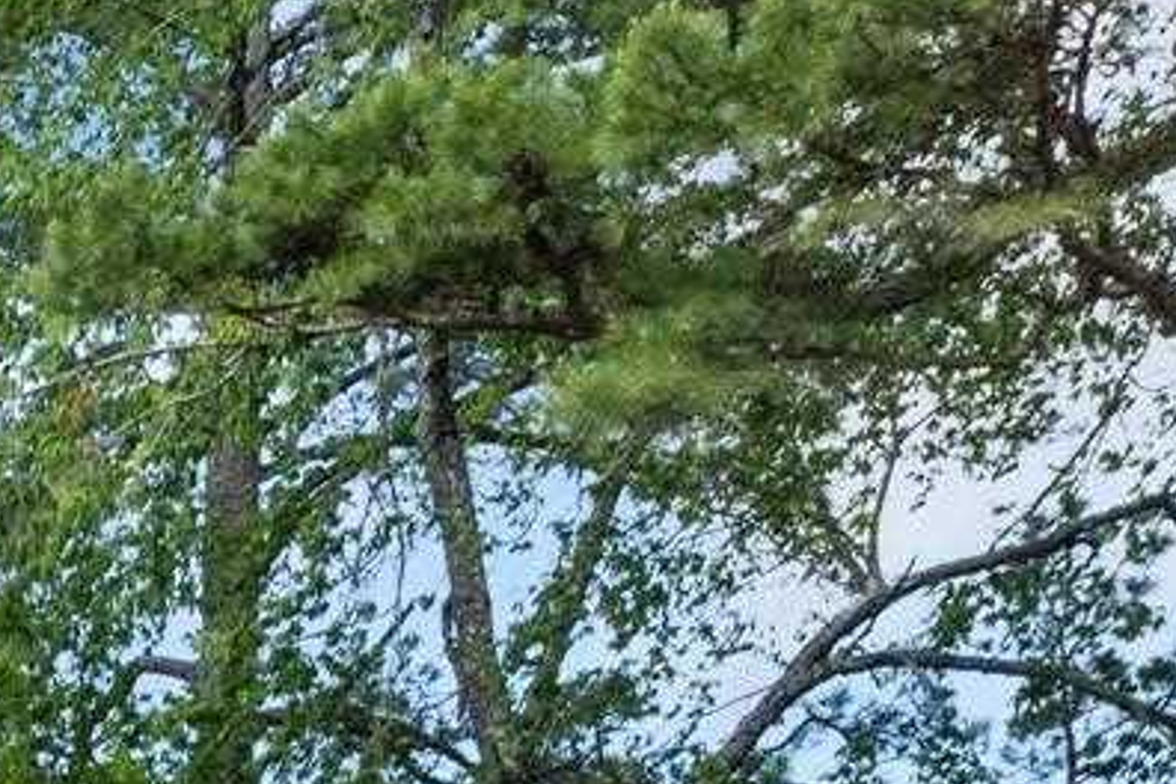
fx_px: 3433
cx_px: -1512
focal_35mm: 105
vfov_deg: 10.6
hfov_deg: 14.3
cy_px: 2057
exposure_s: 1/30
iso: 100
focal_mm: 11.1
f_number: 8
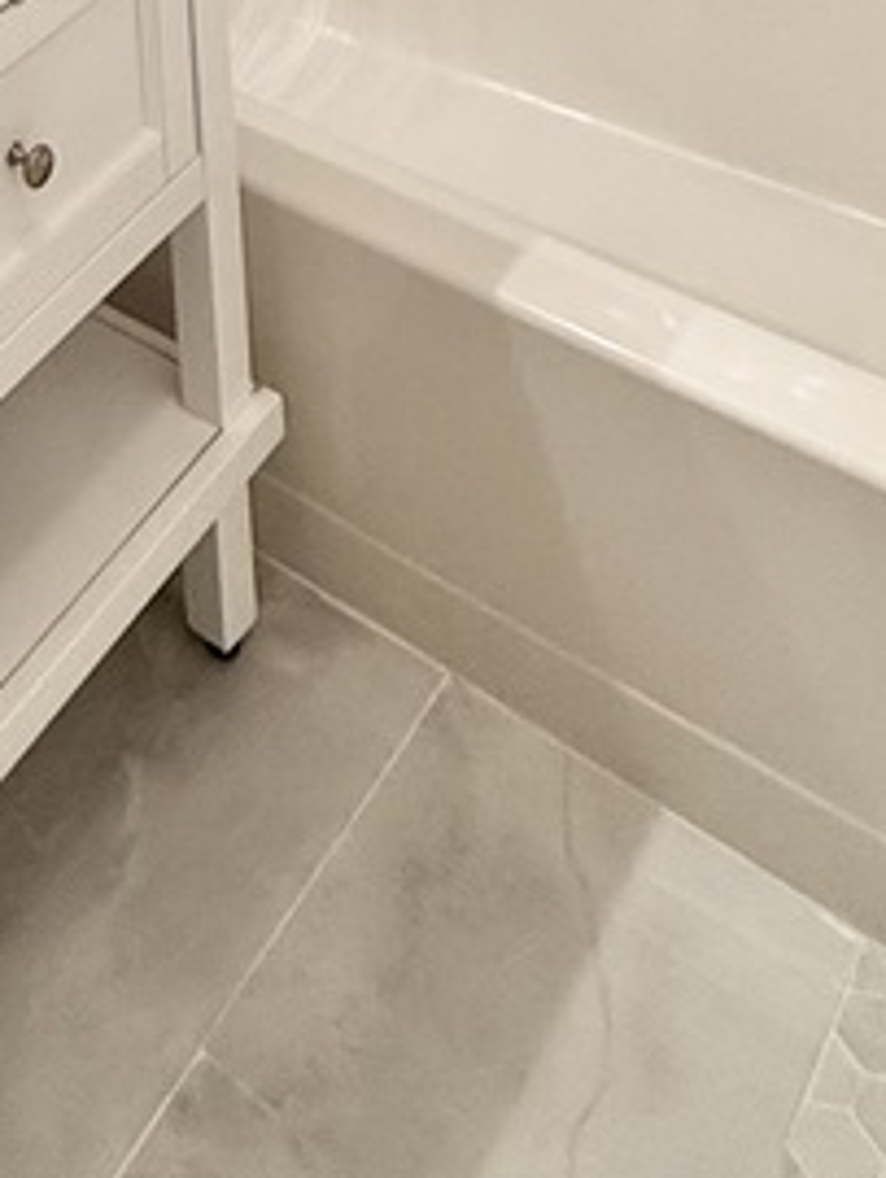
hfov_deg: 23.7
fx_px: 1908
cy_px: -729
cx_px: -201
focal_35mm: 56
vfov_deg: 24.1
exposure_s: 1/120
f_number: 2.2
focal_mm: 2.22
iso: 200
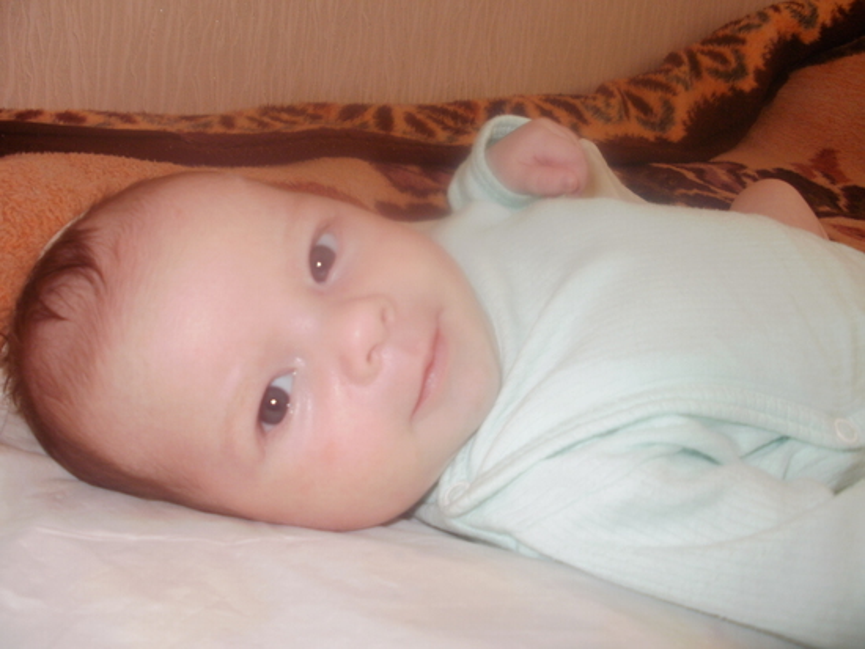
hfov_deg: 51.3
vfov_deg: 39.7
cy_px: 324
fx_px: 900
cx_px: 432
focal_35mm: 36
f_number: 3.5
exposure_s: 1/30
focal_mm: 6.3
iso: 125
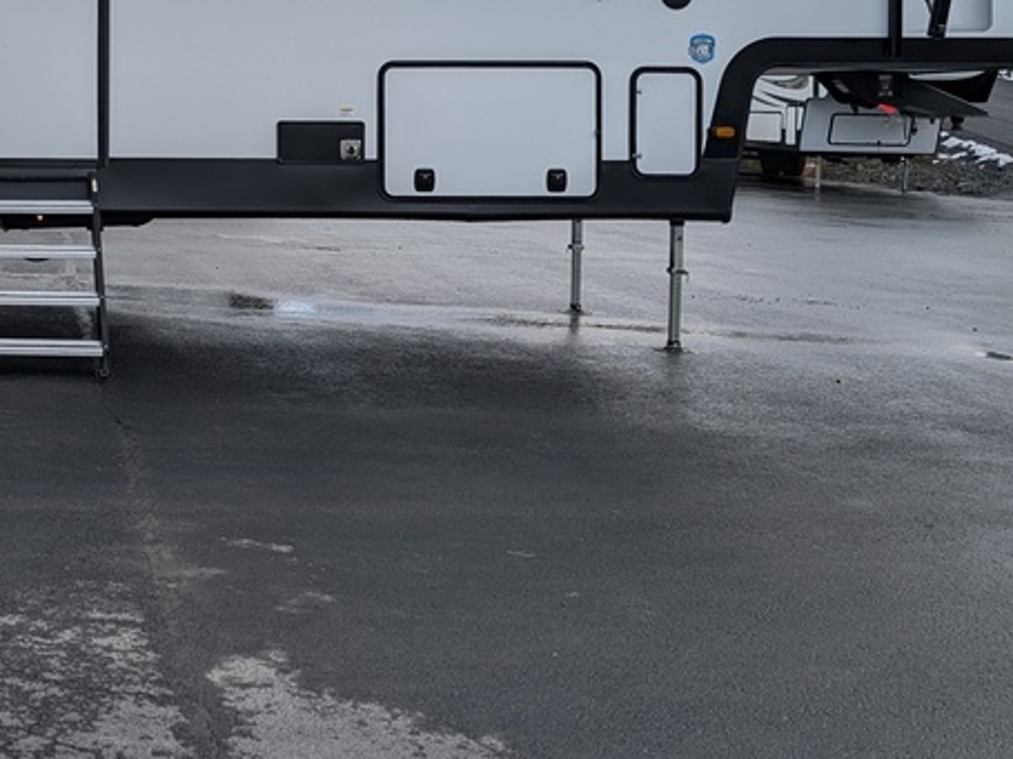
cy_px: 134
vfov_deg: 26.4
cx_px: 18
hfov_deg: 32.9
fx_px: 1580
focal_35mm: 54
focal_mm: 6.9
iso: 19
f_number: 1.68
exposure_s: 1/582
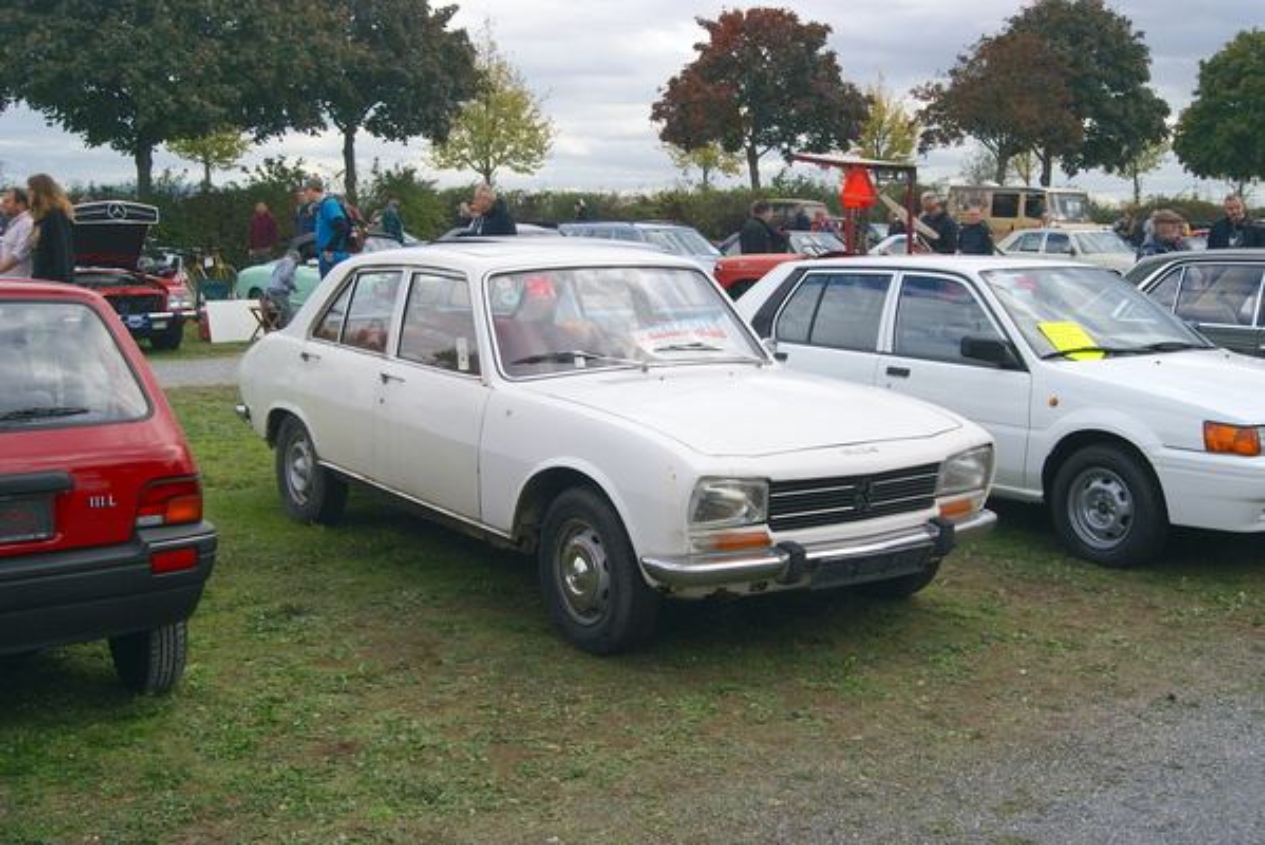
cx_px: 632
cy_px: 422
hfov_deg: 46.4
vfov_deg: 31.9
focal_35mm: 42
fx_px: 1476
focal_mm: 28
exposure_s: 1/80
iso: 100
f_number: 11
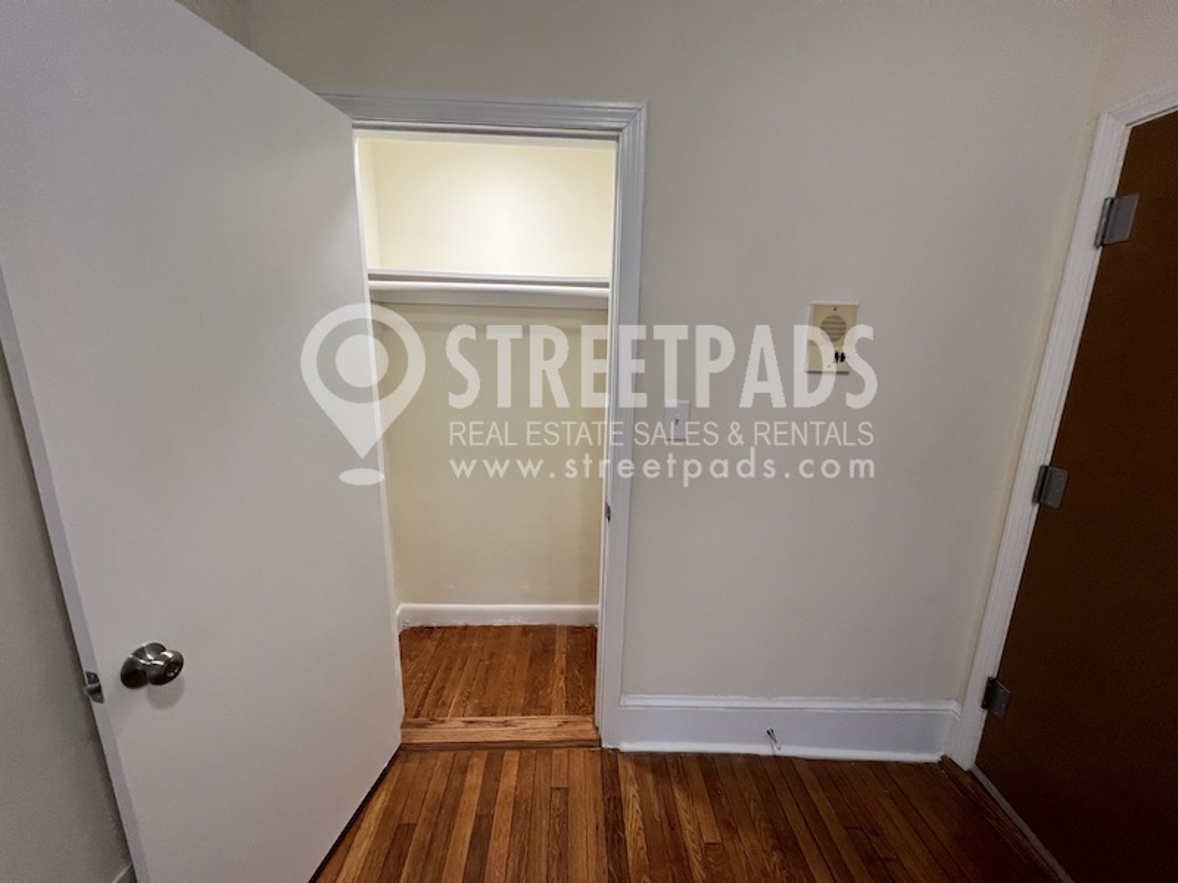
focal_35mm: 13
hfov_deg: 106.2
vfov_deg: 89.9
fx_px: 442
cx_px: 589
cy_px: 442
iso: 250
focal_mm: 1.57
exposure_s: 1/120
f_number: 1.8
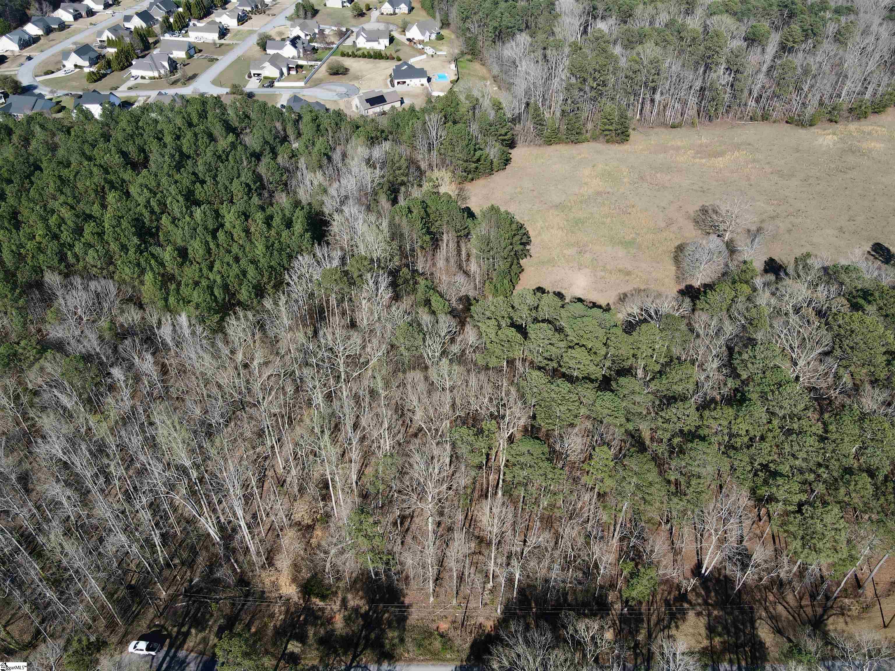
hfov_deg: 71.6
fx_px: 621
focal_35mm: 24
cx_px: 448
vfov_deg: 56.8
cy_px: 336
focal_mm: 4.5
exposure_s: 1/640
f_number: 2.8
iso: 100
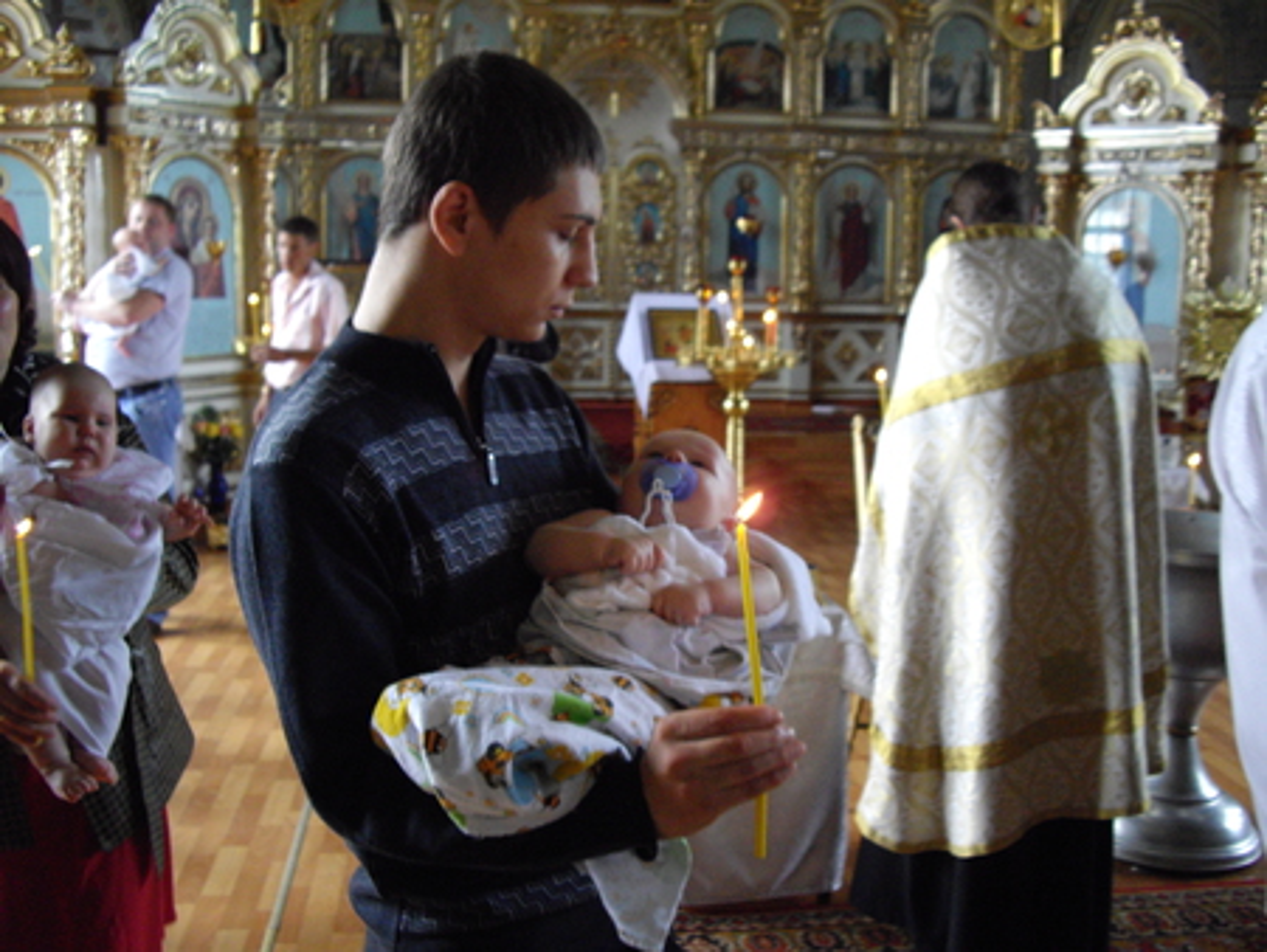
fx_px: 1392
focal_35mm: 38
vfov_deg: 37.8
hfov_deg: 49.0
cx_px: 634
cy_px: 476
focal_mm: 7.9
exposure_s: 1/50
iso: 400
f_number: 2.8
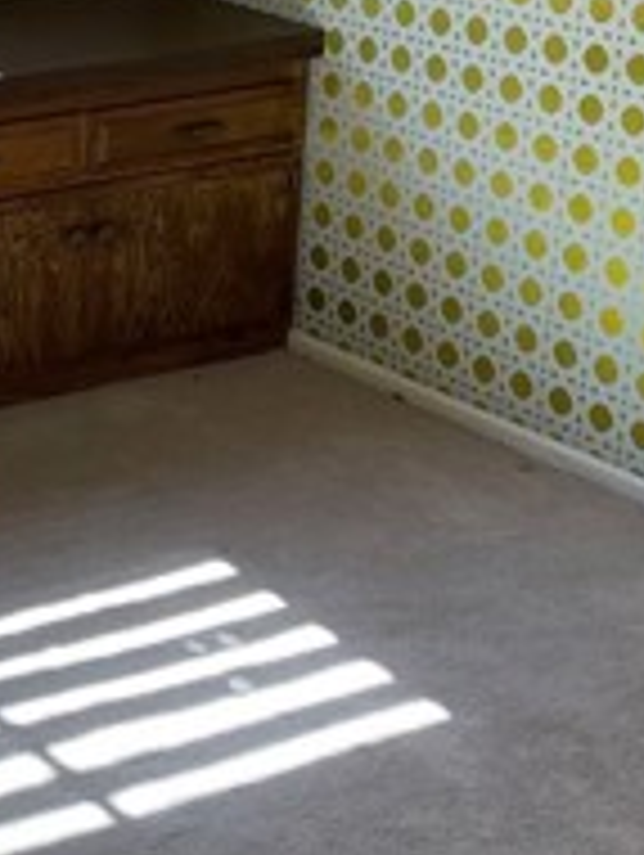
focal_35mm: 84
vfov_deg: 22.9
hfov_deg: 16.6
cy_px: 158
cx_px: -203
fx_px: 2079
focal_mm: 5.1
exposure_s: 1/121
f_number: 1.6
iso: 32
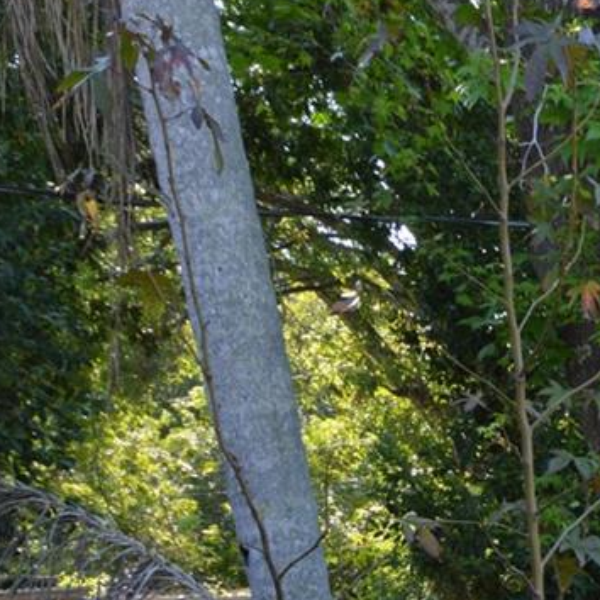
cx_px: 1076
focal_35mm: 69
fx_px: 1353
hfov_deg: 19.1
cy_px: 825
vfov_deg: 21.9
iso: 200
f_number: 7.1
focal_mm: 12
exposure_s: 1/100
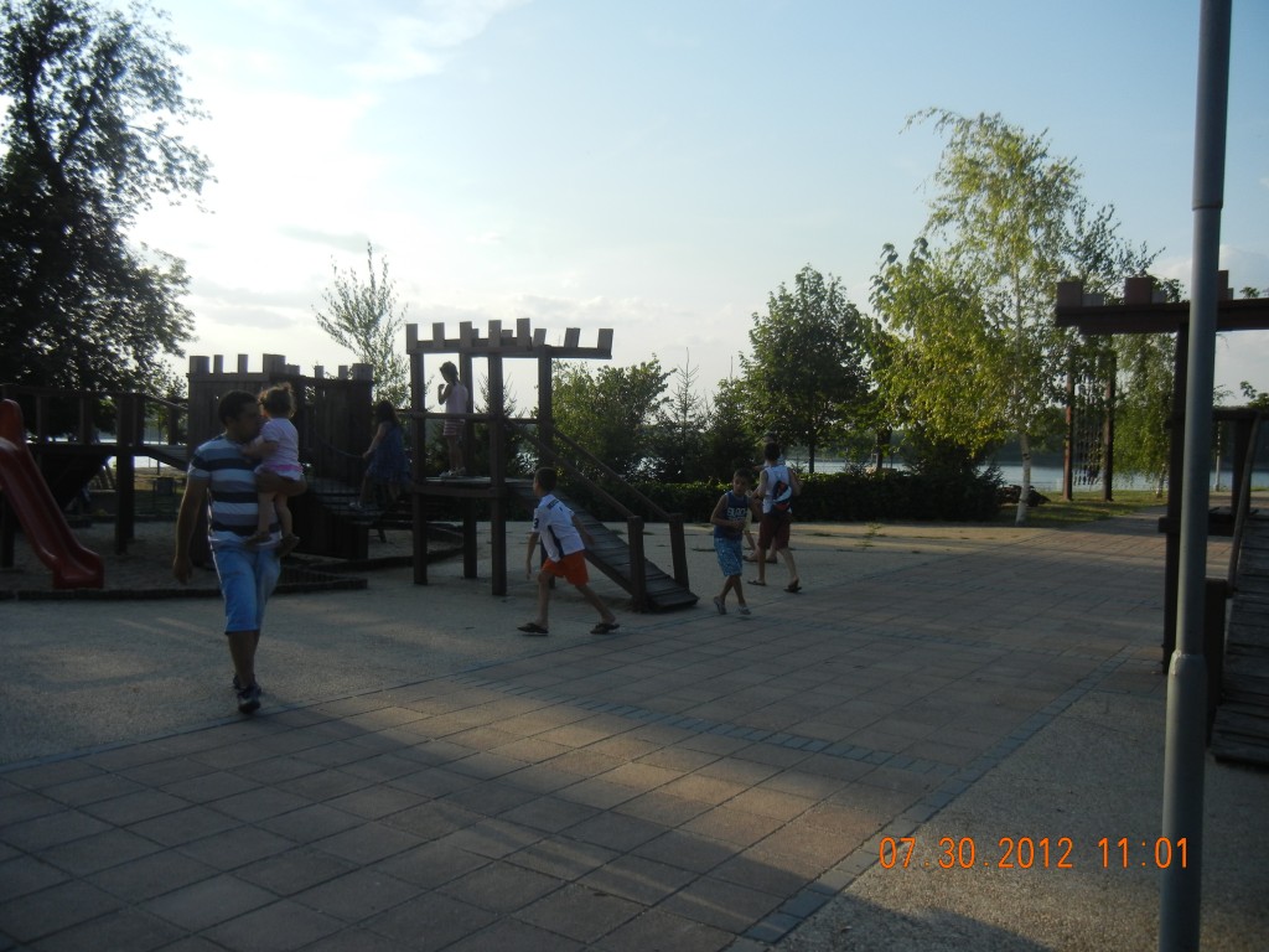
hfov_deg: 60.0
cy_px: 476
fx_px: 1100
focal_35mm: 30
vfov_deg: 46.8
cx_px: 634
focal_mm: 5.4
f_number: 7
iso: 160
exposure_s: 1/316
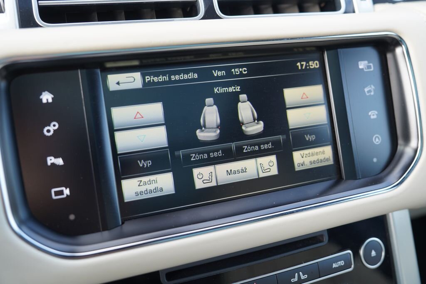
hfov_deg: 57.2
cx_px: 213
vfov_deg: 40.0
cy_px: 142
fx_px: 391
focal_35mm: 33
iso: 100
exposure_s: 1/40
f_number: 3.5
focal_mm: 33
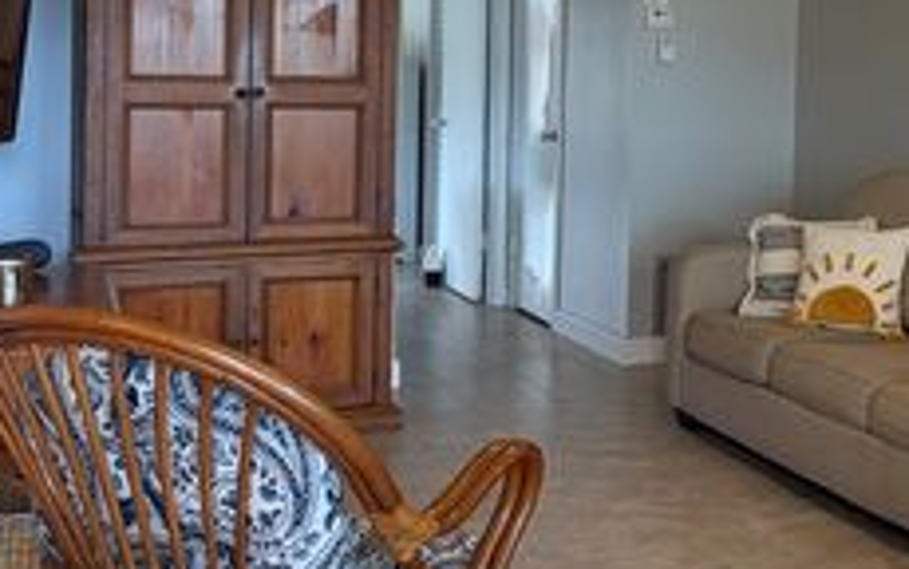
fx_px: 1487
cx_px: 866
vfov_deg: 21.4
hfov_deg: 31.9
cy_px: 101
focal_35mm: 60
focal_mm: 5.96
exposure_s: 1/60
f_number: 1.6
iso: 125
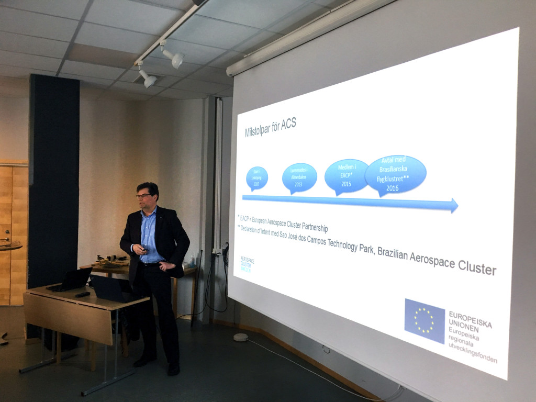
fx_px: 449
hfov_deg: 61.7
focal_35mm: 29
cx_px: 268
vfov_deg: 48.2
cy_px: 201
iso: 125
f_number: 2.2
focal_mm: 4.15
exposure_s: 1/33
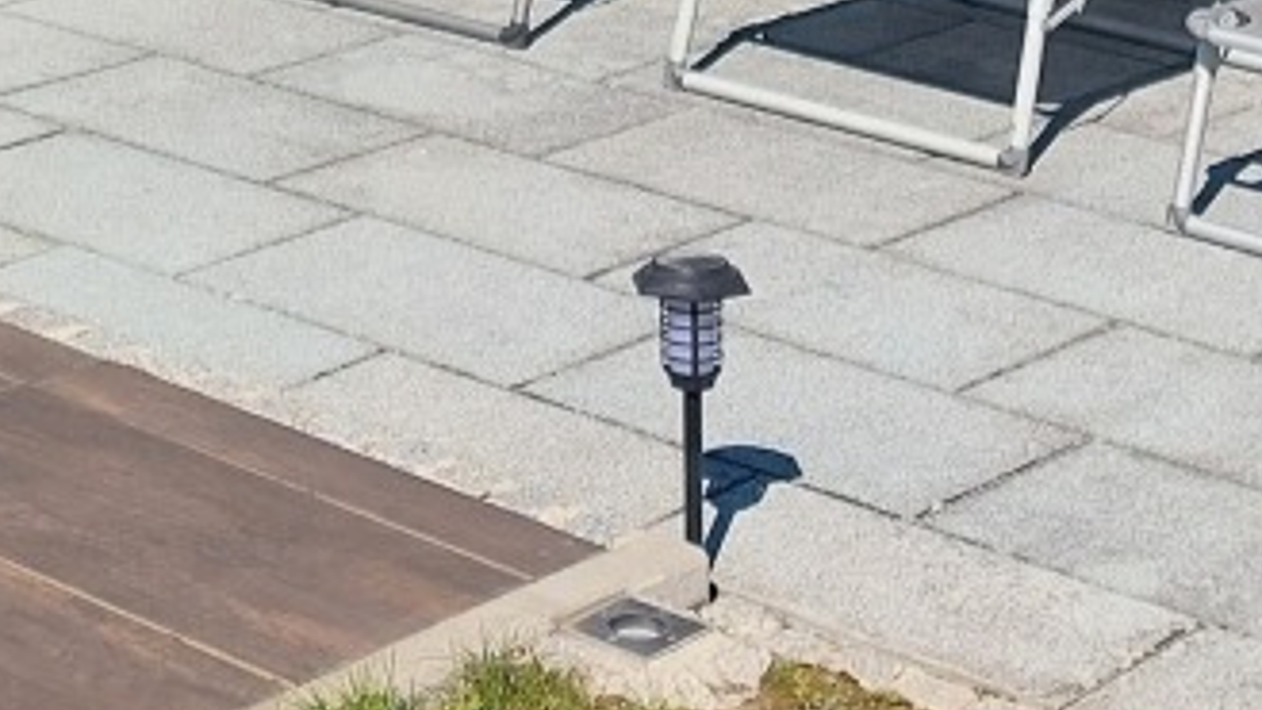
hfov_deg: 17.1
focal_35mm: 124
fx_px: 4149
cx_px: 157
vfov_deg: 8.7
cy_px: -1126
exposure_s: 1/969
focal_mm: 5.23
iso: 25
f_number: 1.8
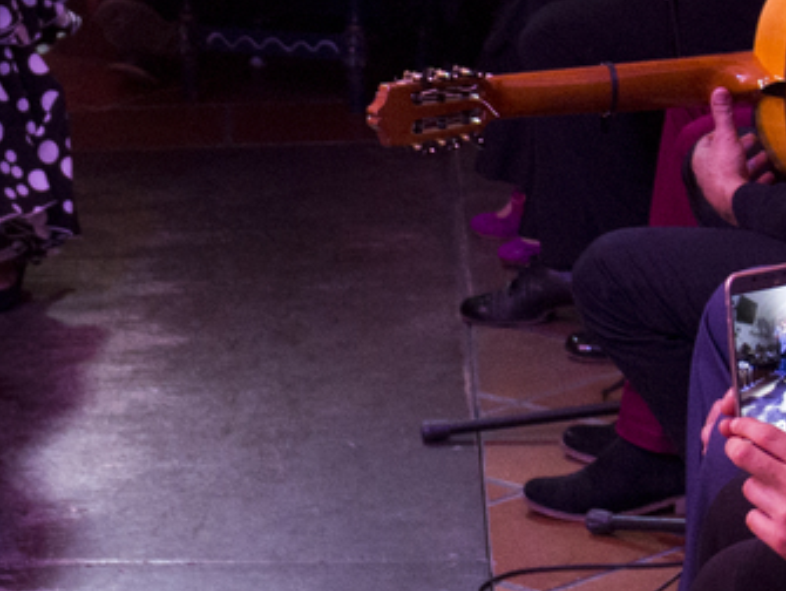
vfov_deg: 9.0
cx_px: 88
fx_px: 3728
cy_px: 98
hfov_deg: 12.0
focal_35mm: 164
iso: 800
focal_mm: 26
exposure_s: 1/250
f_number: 2.8
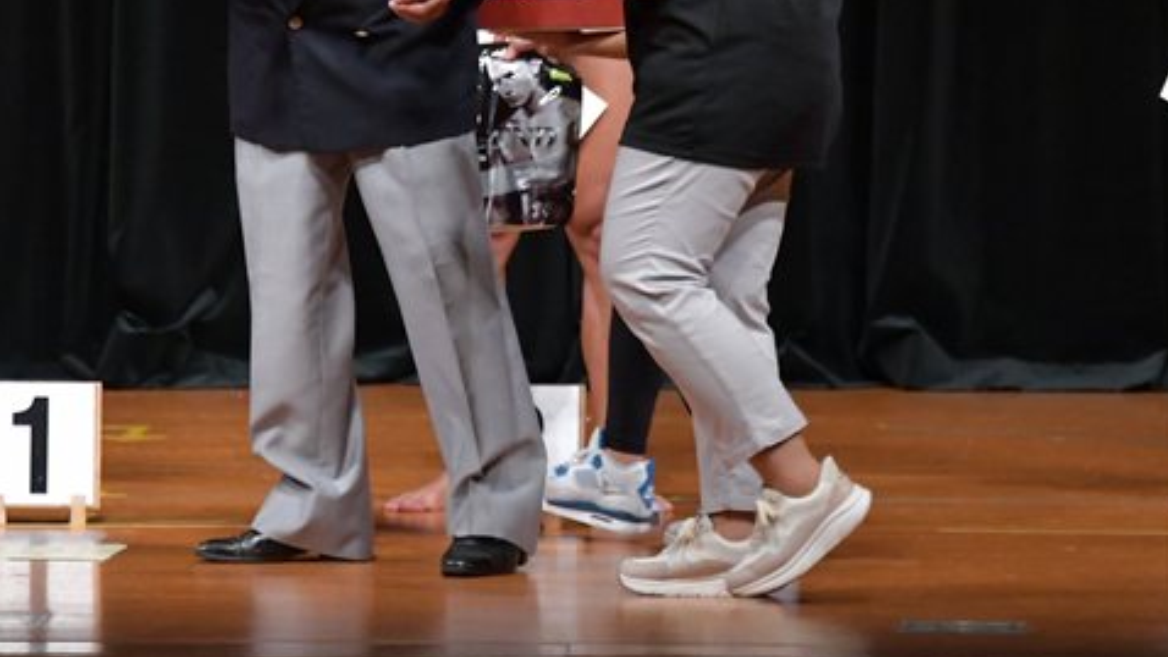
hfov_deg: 4.7
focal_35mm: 458
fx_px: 14186
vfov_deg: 2.7
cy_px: 71
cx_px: 233
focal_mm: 180
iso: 5000
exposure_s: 1/400
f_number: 5.6
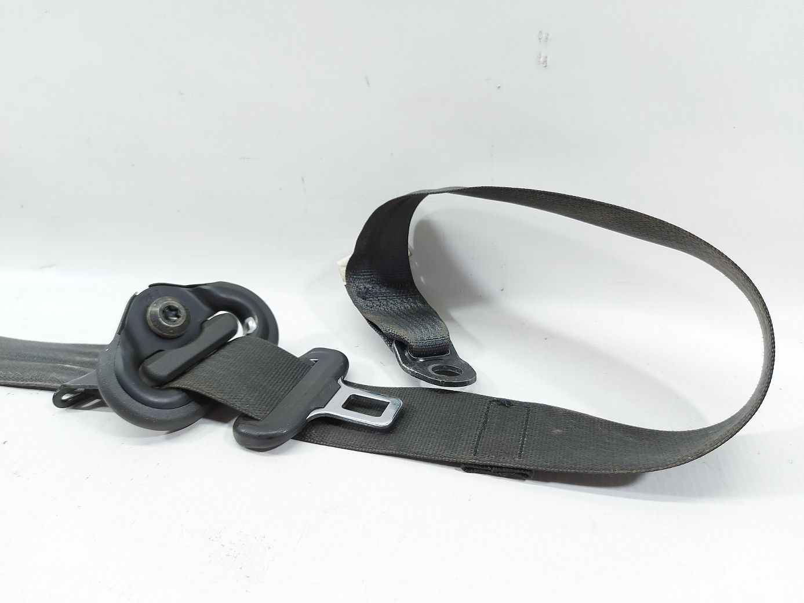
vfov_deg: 56.8
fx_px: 557
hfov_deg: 71.6
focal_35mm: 24
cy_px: 302
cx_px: 402
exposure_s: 1/50
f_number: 1.8
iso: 80
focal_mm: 5.23
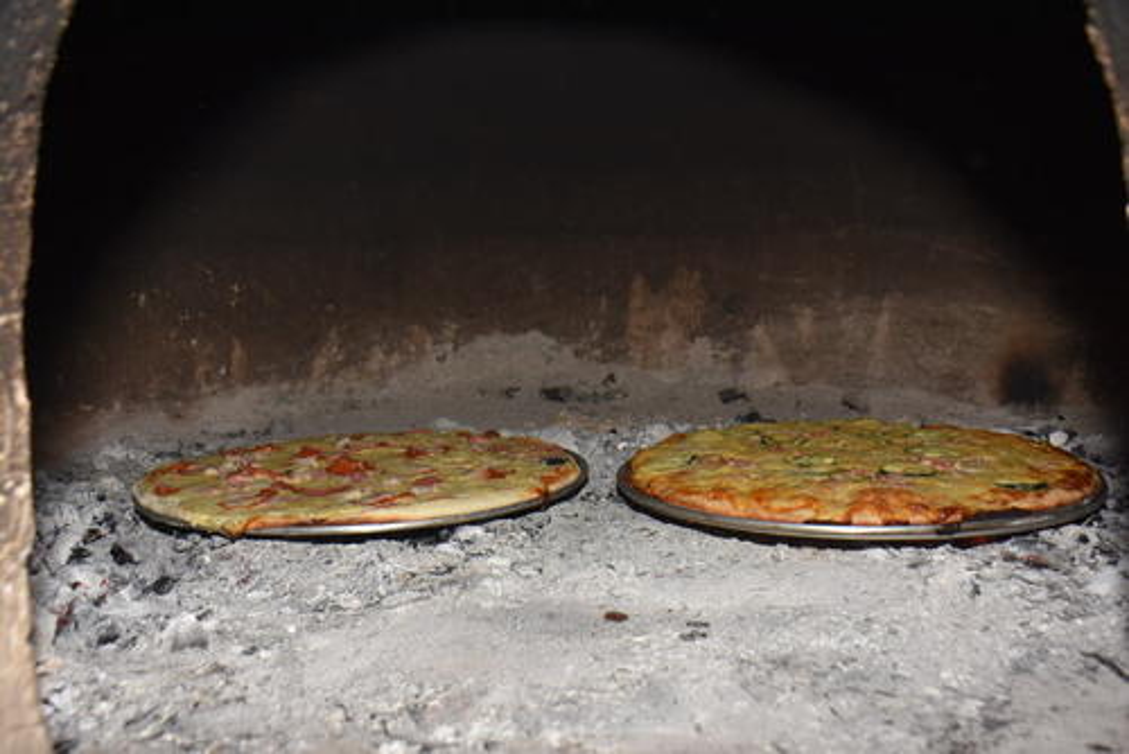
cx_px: 564
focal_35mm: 39
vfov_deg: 34.3
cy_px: 377
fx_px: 1224
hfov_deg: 49.5
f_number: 5
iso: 250
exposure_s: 1/60
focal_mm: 26
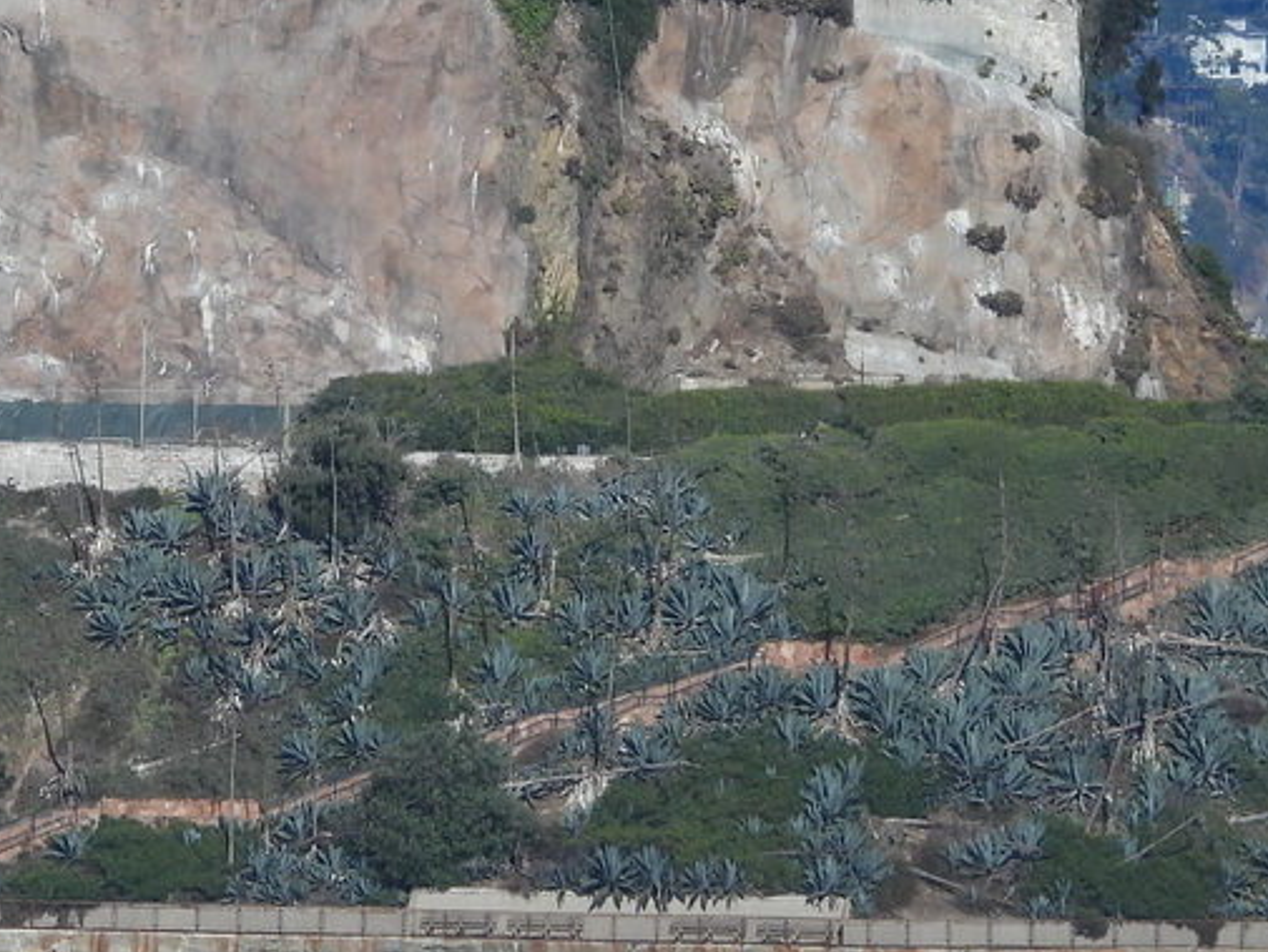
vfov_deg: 0.9
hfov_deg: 1.2
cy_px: -25
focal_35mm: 1647
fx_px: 60345
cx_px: -241
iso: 100
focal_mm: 116
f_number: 5.6
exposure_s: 1/800
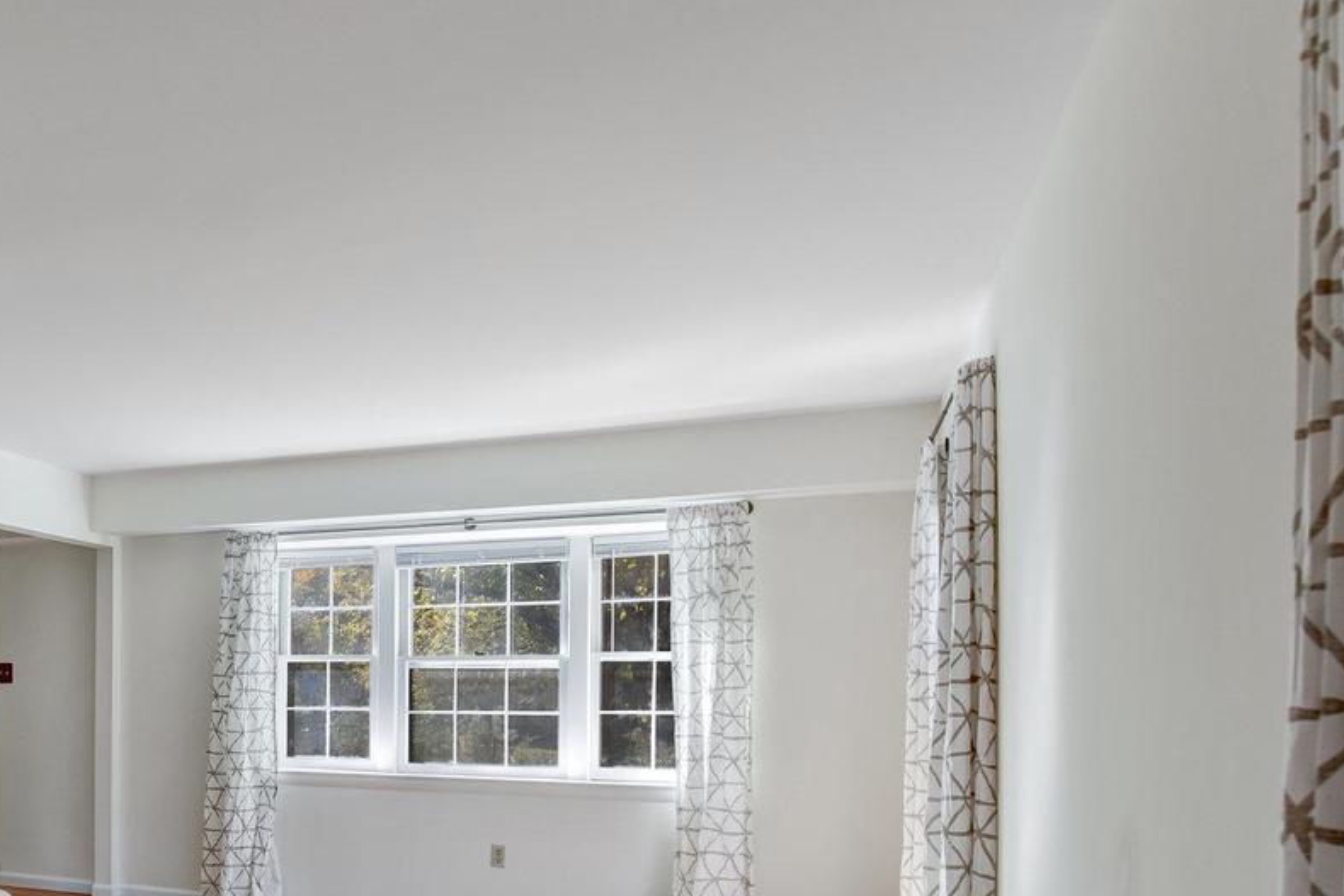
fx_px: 1157
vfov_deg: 41.0
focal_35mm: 31
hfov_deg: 54.0
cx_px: 179
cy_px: 679
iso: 400
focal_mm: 17
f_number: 8
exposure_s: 1/125
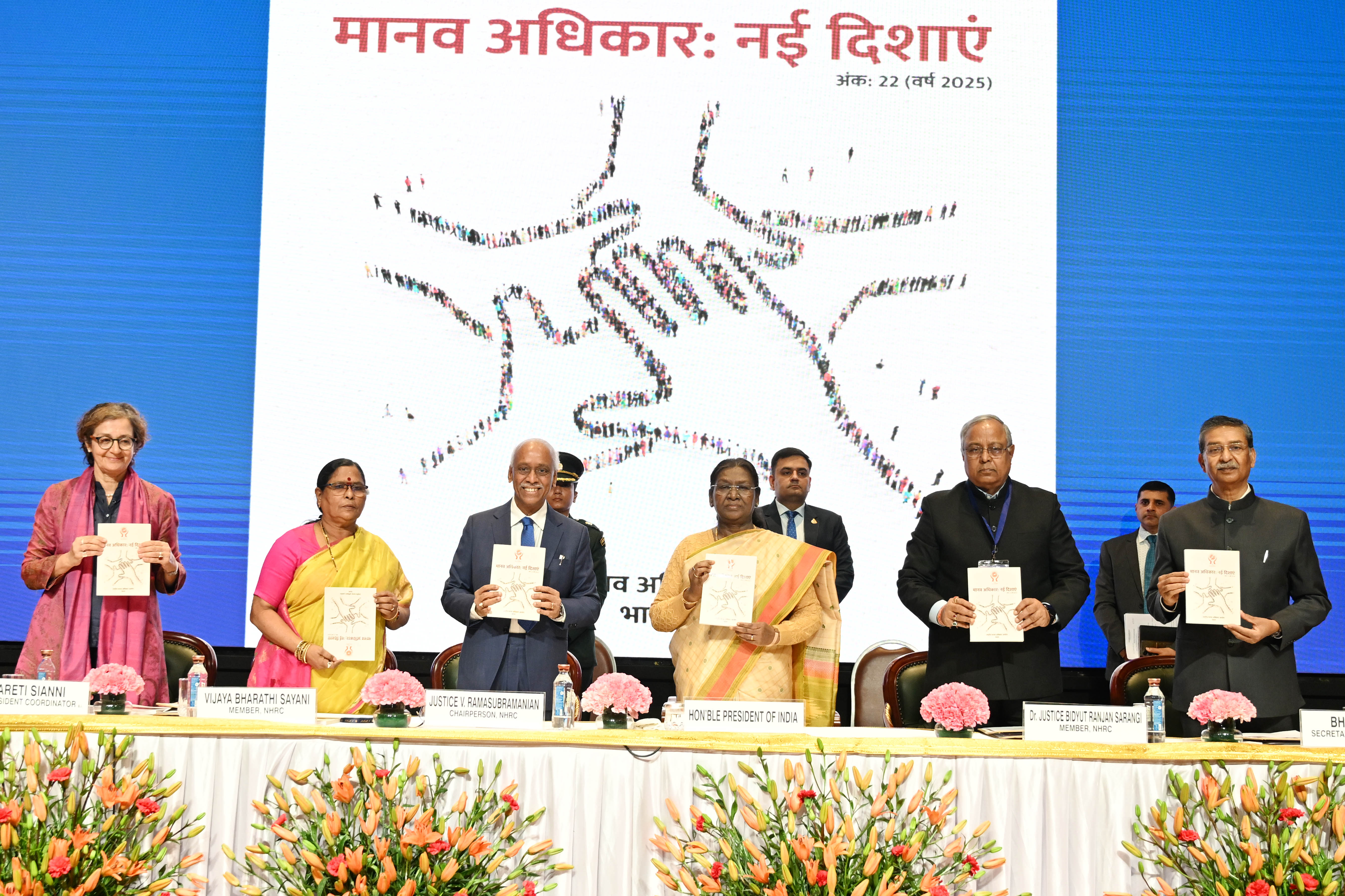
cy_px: 448
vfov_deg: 31.2
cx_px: 672
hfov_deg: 45.4
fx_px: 1606
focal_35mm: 43
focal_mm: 29
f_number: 3.2
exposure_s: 1/250
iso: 1250
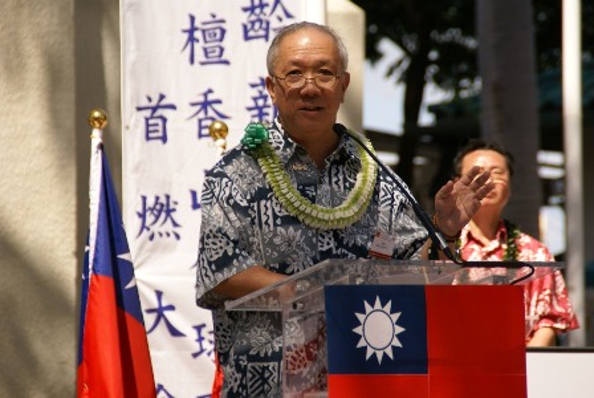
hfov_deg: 6.9
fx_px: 4956
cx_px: 297
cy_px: 199
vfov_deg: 4.6
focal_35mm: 300
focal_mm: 200
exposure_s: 1/400
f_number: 7.1
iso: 100
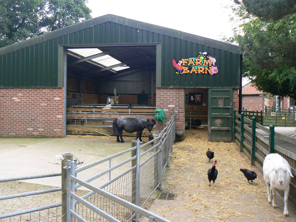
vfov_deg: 39.7
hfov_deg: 51.4
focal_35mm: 36
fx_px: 308
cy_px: 111
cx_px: 148
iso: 80
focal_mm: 6
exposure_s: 1/100
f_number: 4
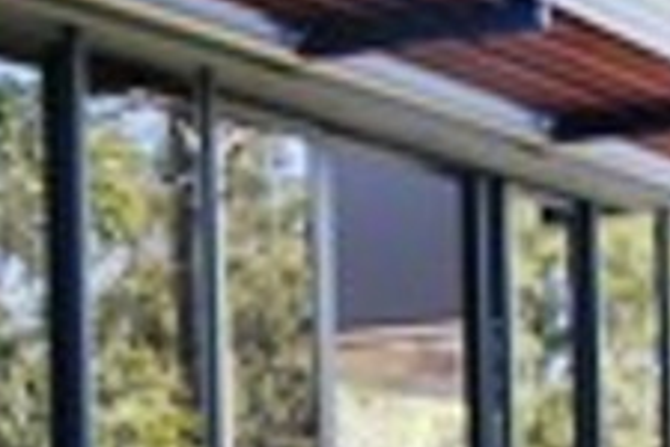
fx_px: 2475
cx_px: 211
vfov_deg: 10.2
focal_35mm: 133
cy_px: 516
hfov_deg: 15.4
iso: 50
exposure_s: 1/80
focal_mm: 6
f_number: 2.8
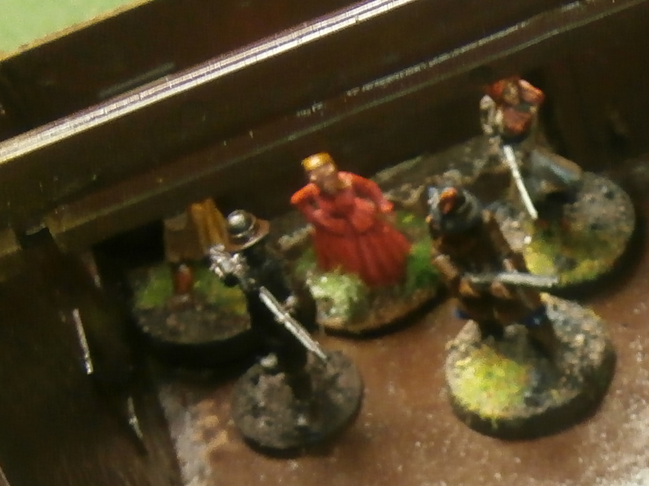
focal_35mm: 88
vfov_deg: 15.8
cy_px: 669
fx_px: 1650
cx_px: 686
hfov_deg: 21.3
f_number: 2.8
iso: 200
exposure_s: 1/15
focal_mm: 4.7
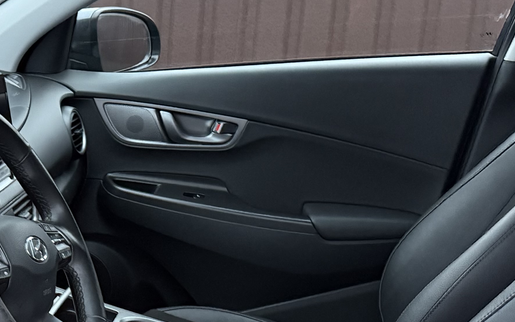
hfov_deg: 23.8
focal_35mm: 82
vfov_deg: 15.5
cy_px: 366
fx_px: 1151
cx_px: -30
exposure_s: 1/60
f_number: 1.78
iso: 800
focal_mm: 6.76
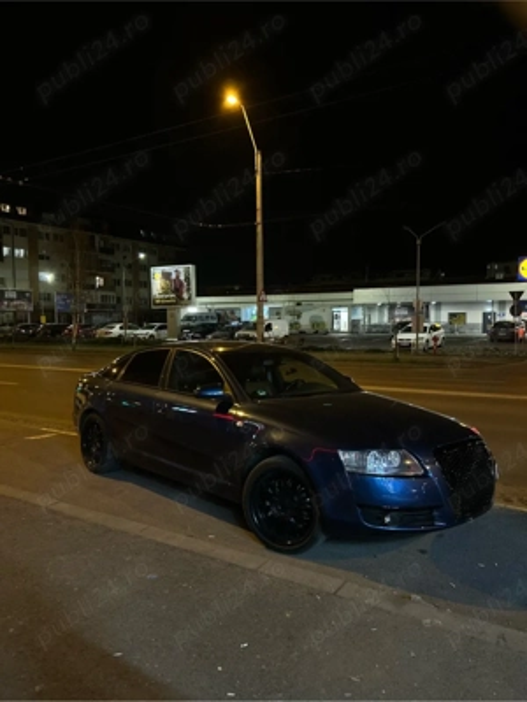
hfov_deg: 53.1
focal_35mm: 26
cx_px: 264
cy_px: 351
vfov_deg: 67.3
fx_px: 528
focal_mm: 5.7
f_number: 1.5
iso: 500
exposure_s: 1/33
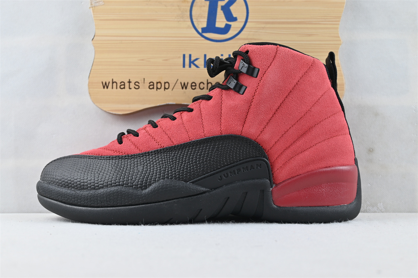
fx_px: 531
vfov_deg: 29.4
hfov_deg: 43.0
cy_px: 139
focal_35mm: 46
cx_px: 209
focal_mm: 30.5
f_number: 4.8
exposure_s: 1/40
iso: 100
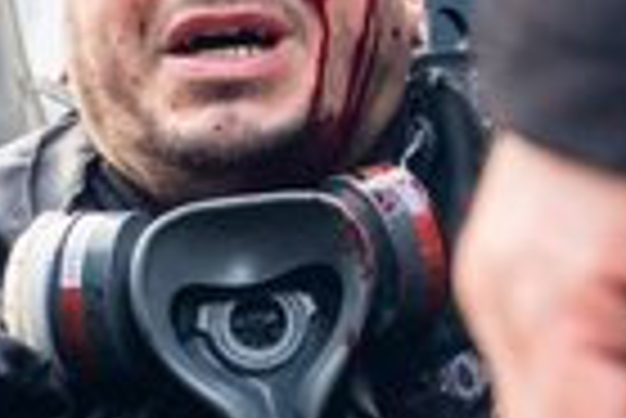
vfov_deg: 4.1
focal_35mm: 338
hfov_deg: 6.1
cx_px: 261
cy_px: 119
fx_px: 5883
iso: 1000
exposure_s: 1/80
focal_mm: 46
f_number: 5.6
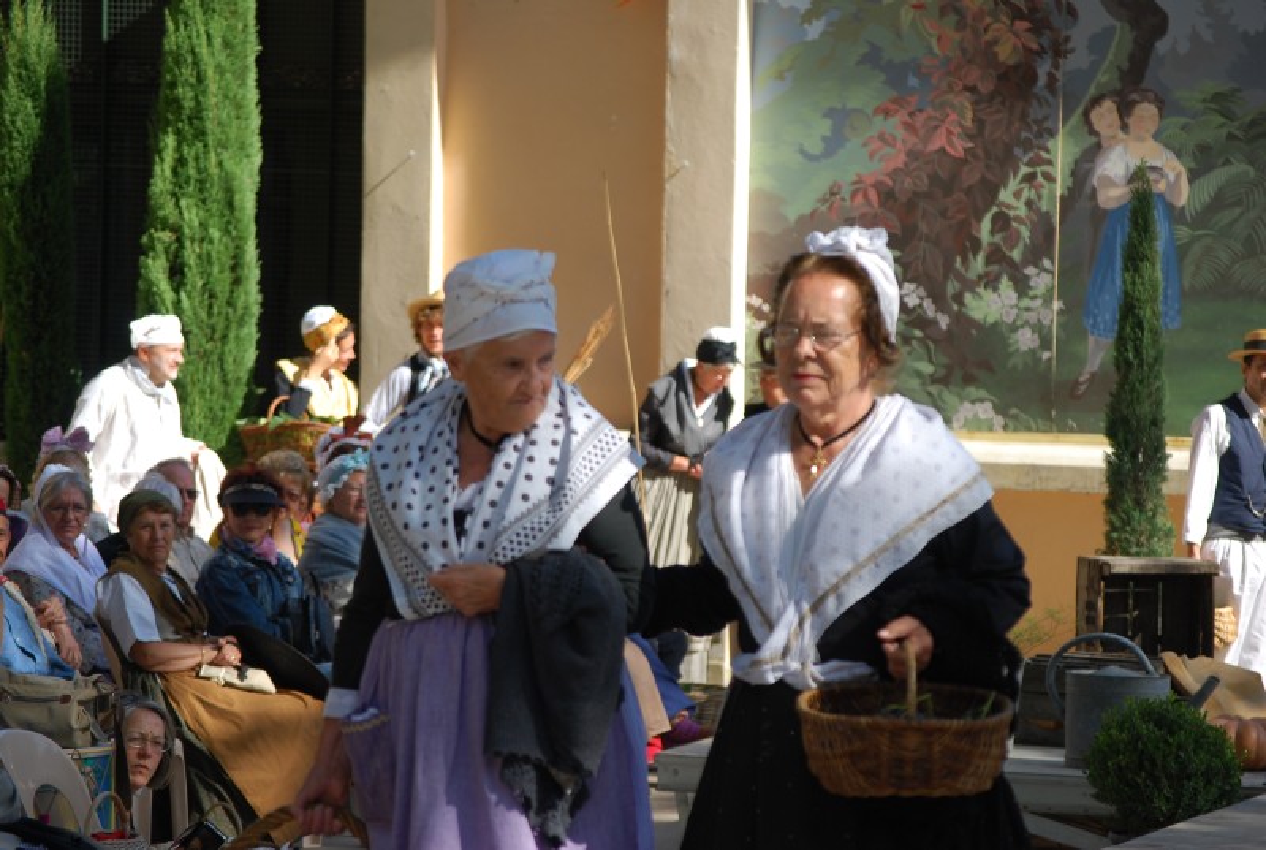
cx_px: 633
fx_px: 5391
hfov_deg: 13.4
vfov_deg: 9.0
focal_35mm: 153
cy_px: 425
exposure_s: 1/500
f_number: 5.6
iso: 200
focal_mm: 102
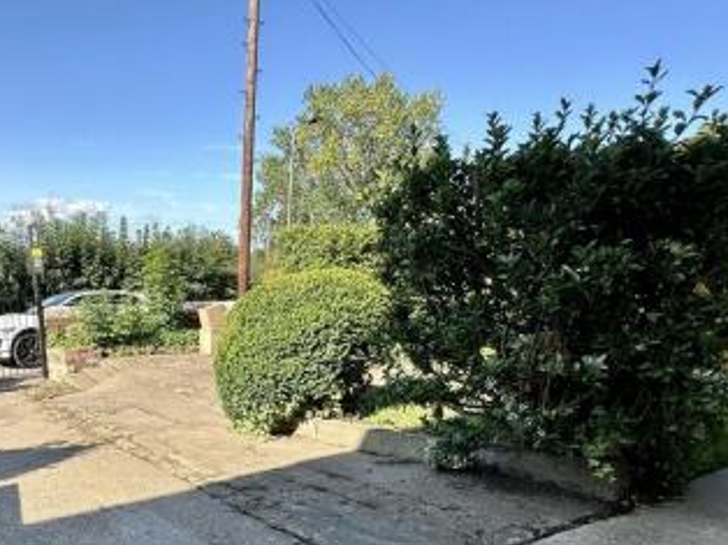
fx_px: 546
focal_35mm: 26
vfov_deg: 50.1
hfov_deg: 63.3
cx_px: 180
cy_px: 430
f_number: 2.2
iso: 40
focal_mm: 2.22
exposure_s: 1/703
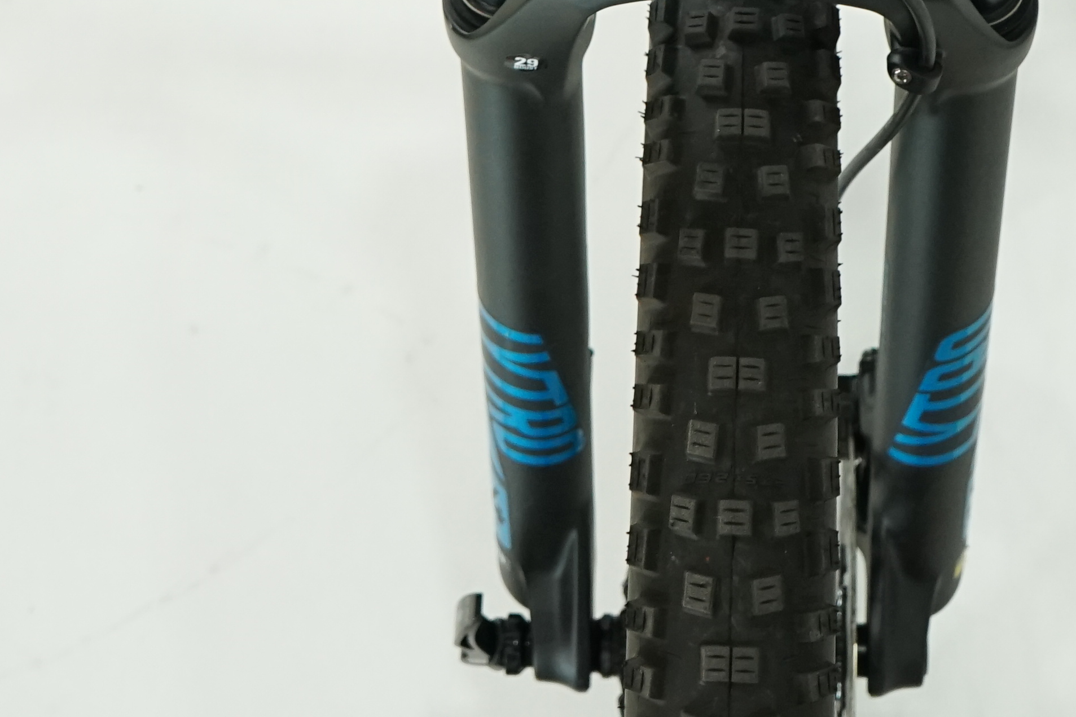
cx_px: 766
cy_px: -191
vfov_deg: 12.4
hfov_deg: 19.0
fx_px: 3198
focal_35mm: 107
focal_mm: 34
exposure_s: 1/200
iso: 1600
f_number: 5.6
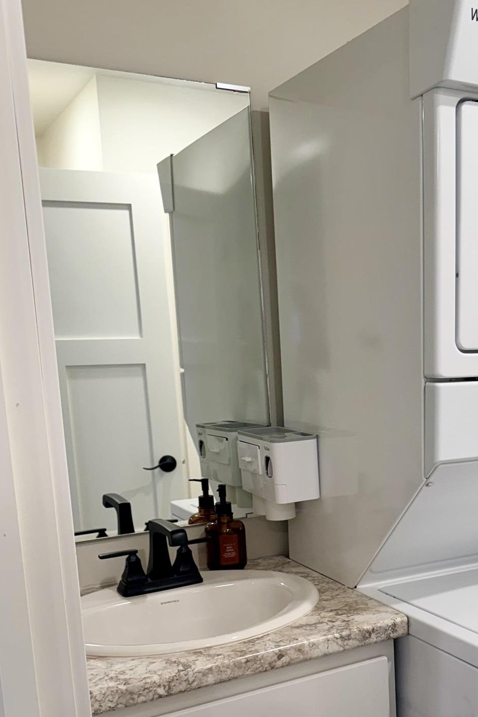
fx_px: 817
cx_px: 403
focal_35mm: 41
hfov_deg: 31.5
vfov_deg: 46.5
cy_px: 492
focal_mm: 6.76
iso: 160
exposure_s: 1/120
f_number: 1.78
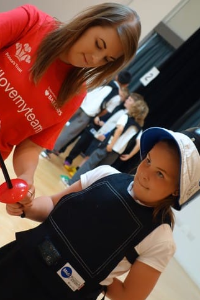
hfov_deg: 12.7
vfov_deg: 18.9
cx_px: 77
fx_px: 900
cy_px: 137
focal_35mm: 108
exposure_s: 1/100
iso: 640
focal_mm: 32.17
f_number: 4.5
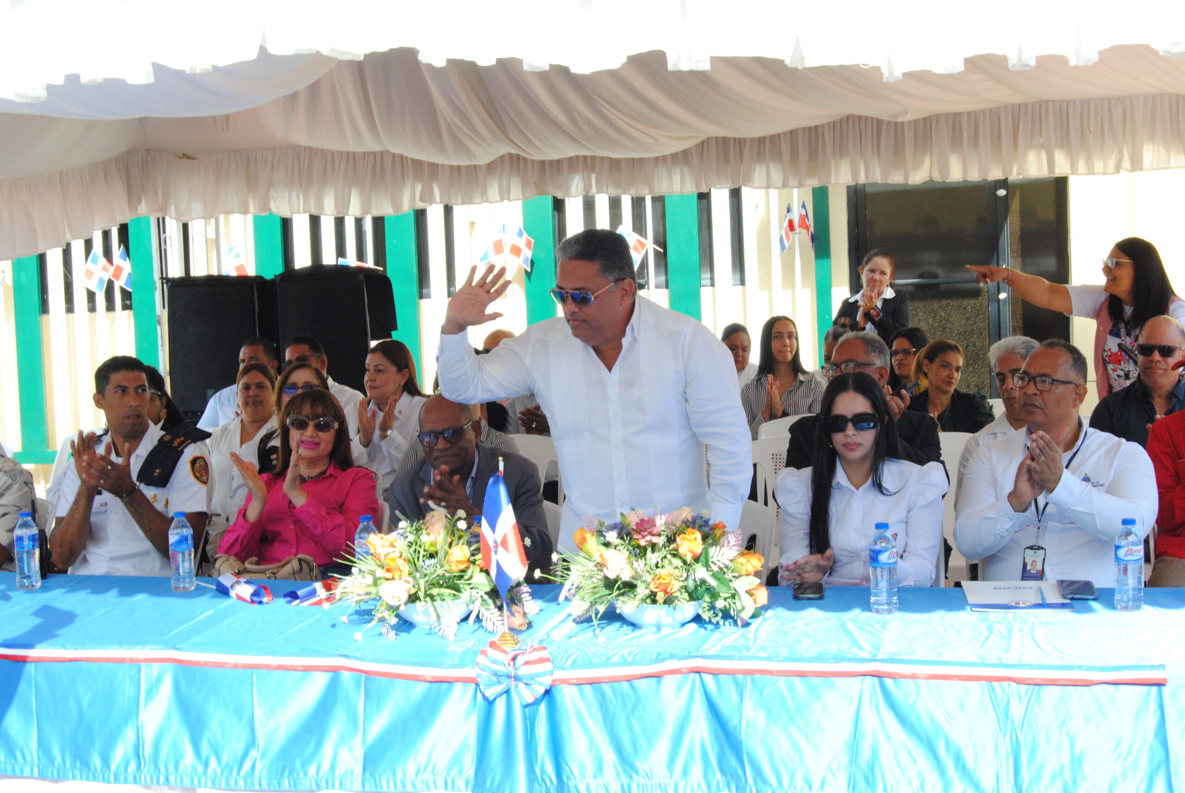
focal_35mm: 51
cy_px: 396
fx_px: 1681
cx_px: 592
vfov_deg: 26.6
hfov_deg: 38.8
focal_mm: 34
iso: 800
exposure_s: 1/125
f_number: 13
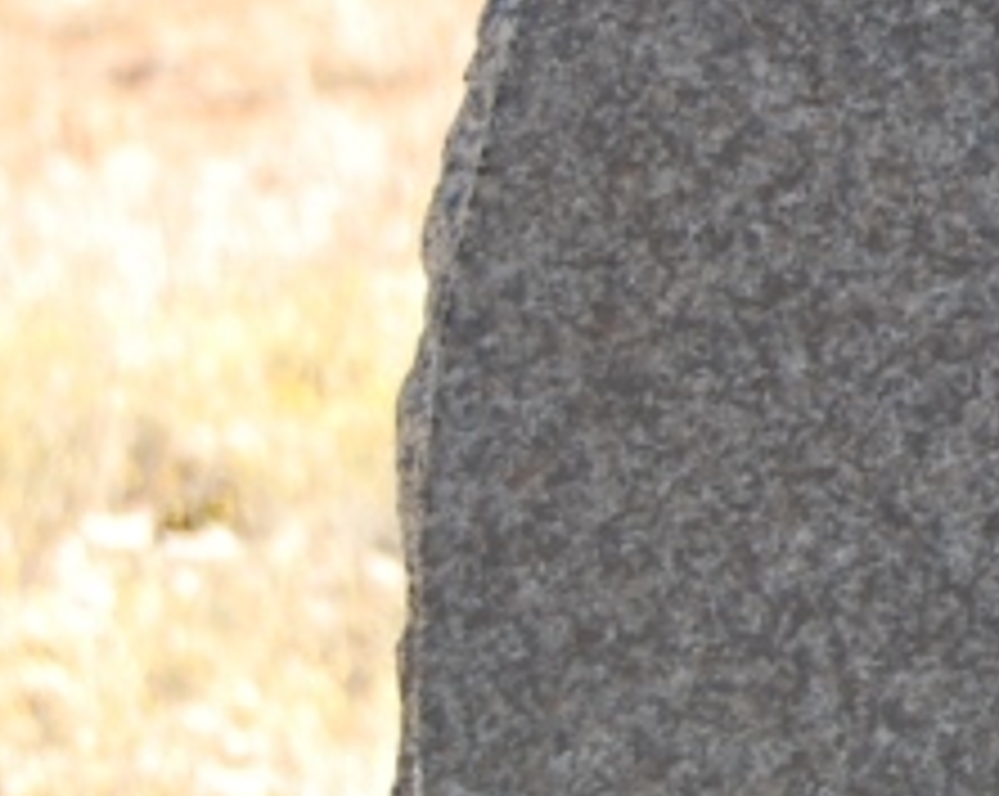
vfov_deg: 5.6
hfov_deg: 6.8
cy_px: -88
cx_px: 2277
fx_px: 8061
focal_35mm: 273
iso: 200
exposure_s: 1/160
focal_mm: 42
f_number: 6.3
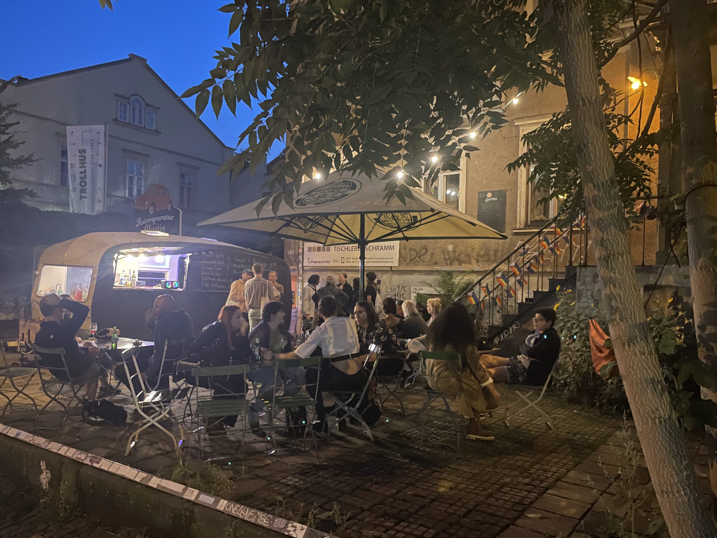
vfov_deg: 53.1
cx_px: 358
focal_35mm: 26
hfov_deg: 67.3
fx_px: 539
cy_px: 269
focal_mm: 4.2
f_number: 1.6
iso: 1000
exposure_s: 1/25
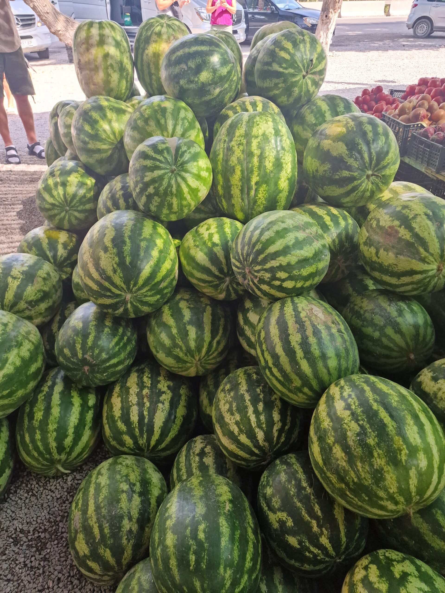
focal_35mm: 23
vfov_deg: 73.9
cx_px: 222
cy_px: 296
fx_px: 394
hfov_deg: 58.9
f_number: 1.8
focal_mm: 6.4
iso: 100
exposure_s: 1/180
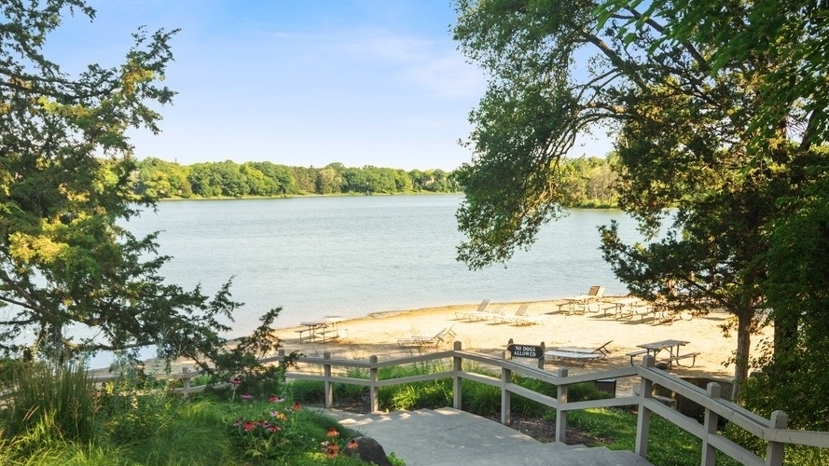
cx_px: 419
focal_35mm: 35
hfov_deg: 56.6
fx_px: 769
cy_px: 270
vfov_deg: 33.6
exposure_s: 1/1250
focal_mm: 22
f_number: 8
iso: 200
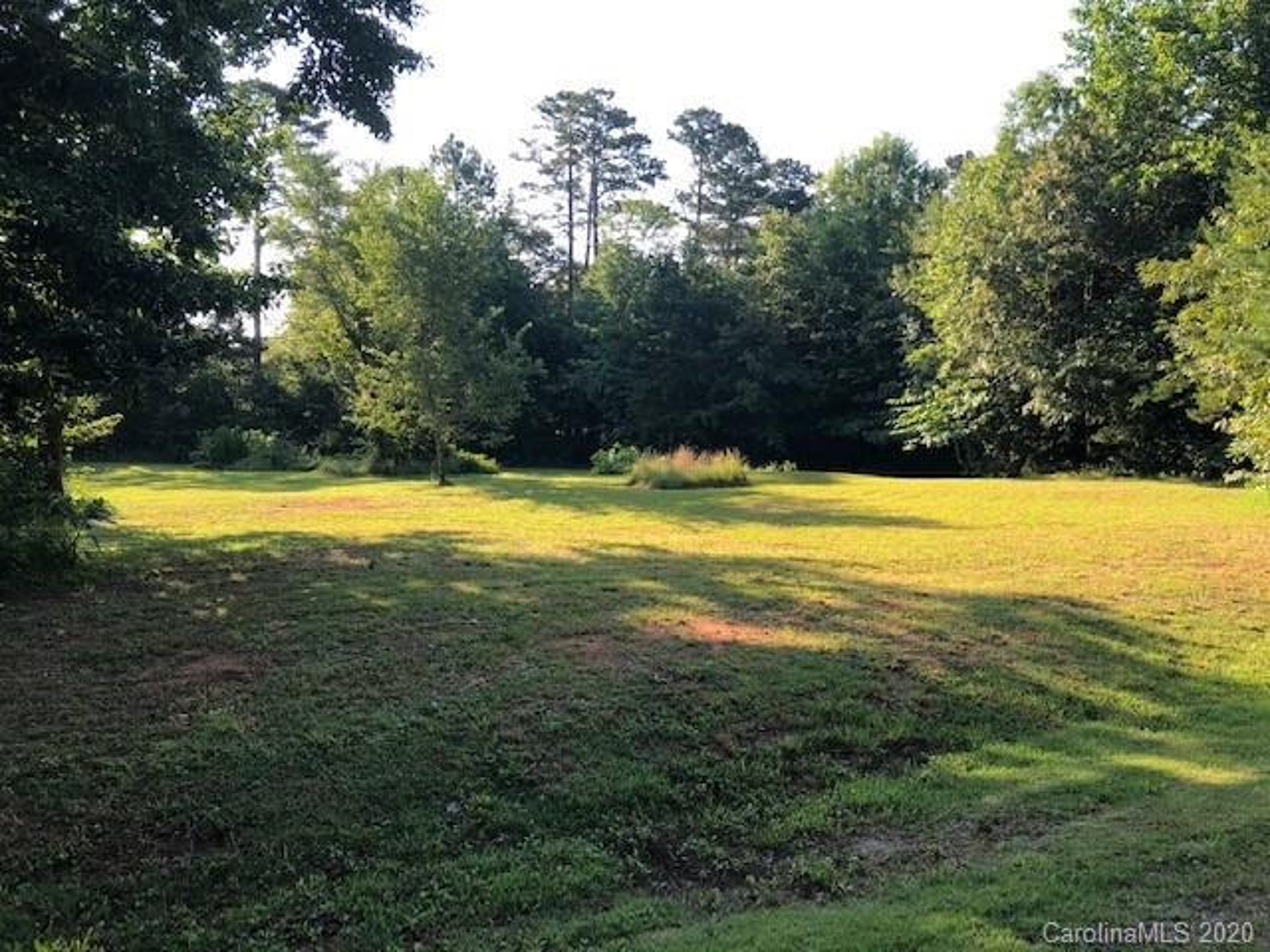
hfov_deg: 63.4
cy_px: 476
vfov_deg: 49.7
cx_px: 635
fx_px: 1027
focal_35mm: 28
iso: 20
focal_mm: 3.99
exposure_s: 1/385
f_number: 1.8
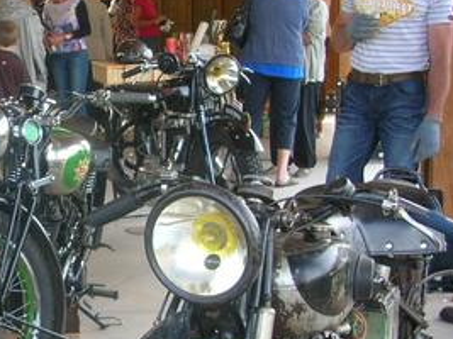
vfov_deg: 17.5
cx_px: 27
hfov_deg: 22.6
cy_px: 195
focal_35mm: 84
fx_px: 1099
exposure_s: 1/52.6
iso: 50
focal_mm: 5.8
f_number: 2.8
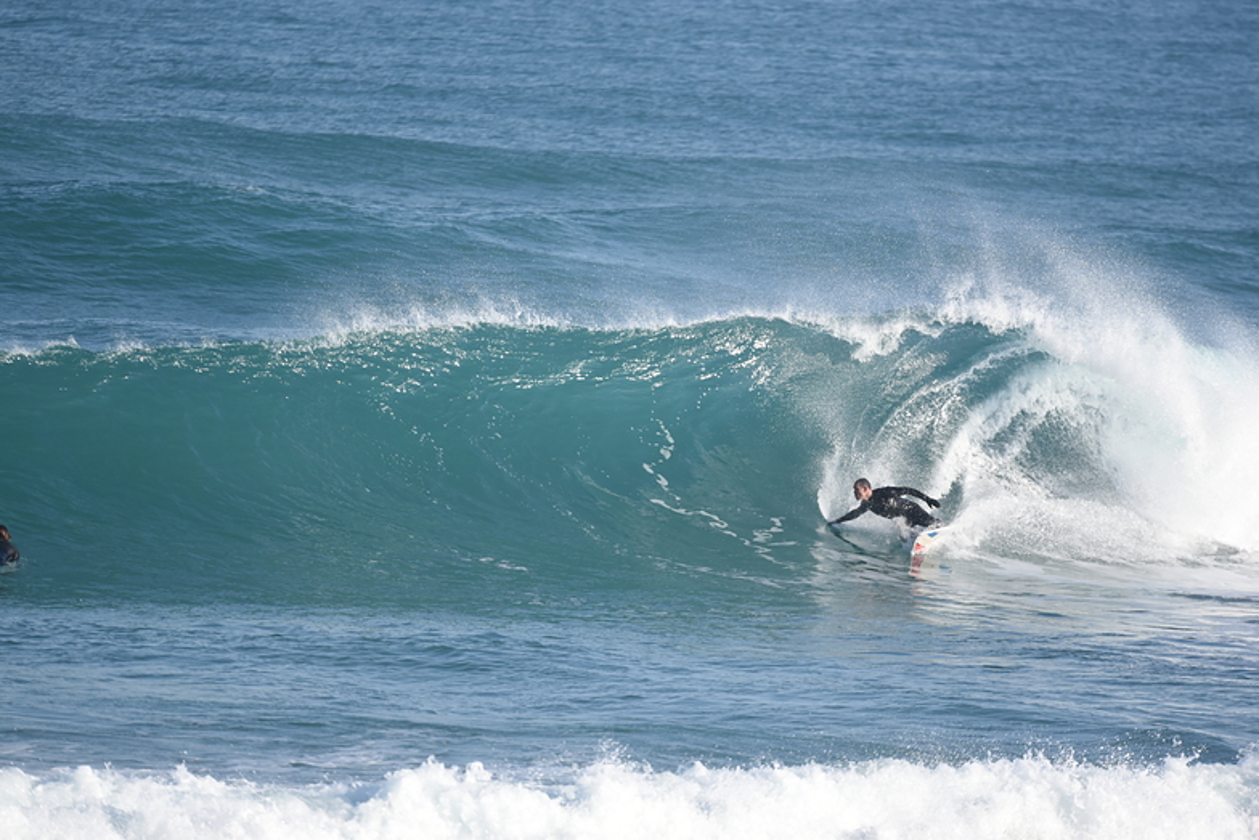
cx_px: 630
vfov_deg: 2.3
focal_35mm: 600
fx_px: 20986
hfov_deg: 3.4
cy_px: 420
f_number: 6.3
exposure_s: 1/1000
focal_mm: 600
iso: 400
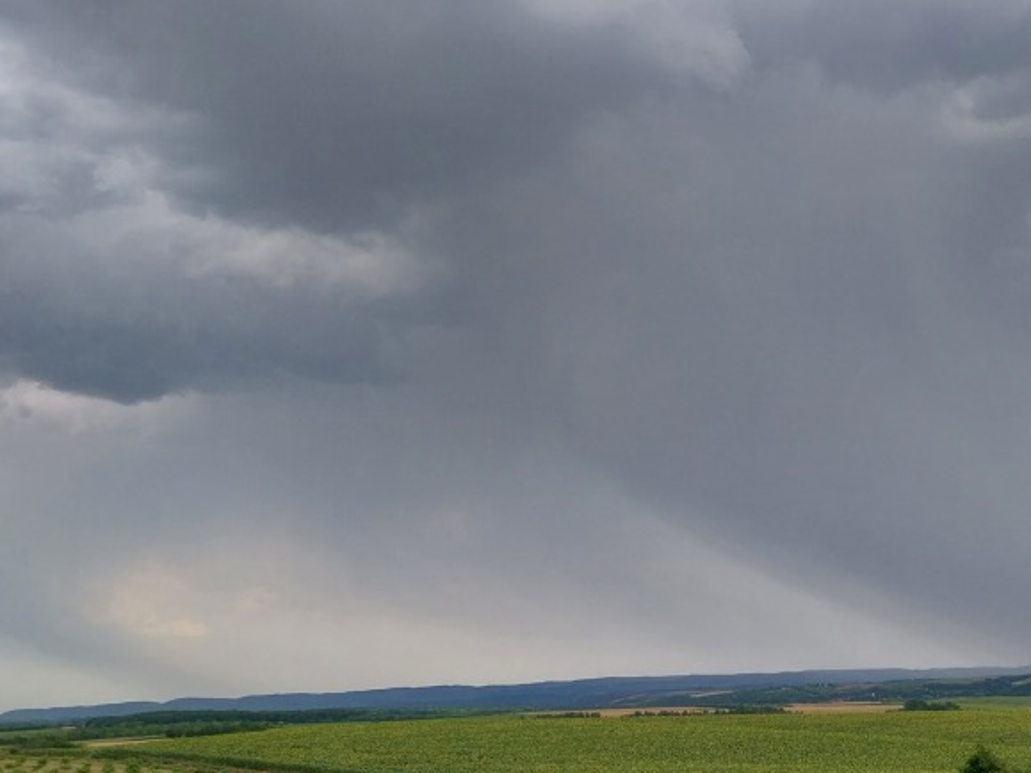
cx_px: 755
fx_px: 1370
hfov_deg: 40.3
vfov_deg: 31.4
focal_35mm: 46
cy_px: 306
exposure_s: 1/395
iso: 25
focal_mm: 4
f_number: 1.8
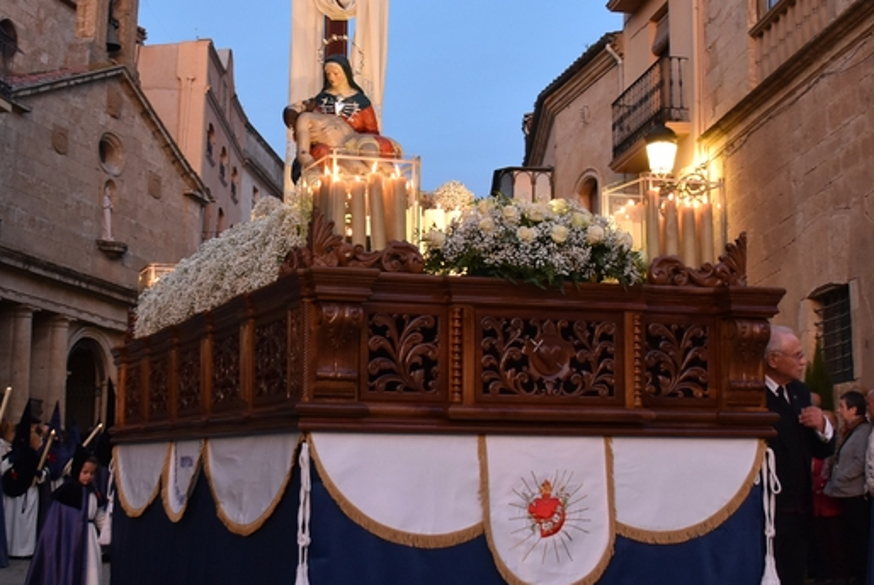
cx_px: 357
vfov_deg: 21.6
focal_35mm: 63
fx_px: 1531
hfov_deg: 31.8
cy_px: 236
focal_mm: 24
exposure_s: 1/60
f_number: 4
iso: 800
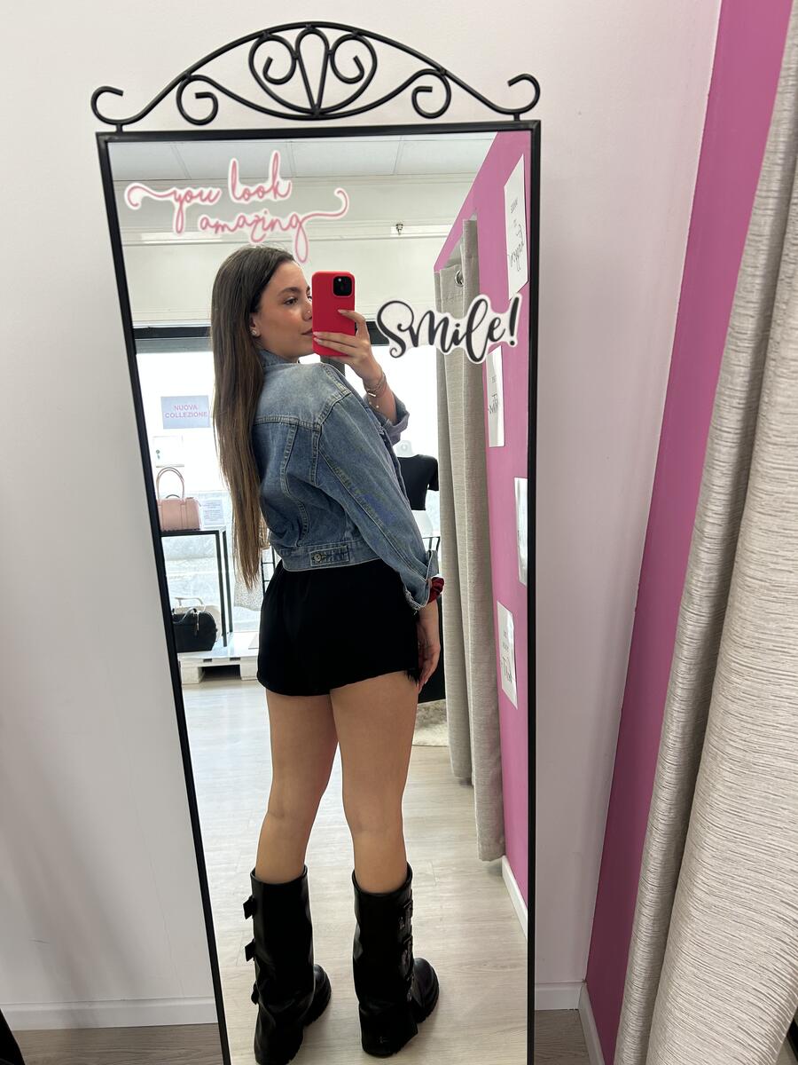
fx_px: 799
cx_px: 399
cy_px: 532
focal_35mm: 26
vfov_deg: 67.3
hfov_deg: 53.1
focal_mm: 5.7
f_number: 1.5
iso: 50
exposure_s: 1/100
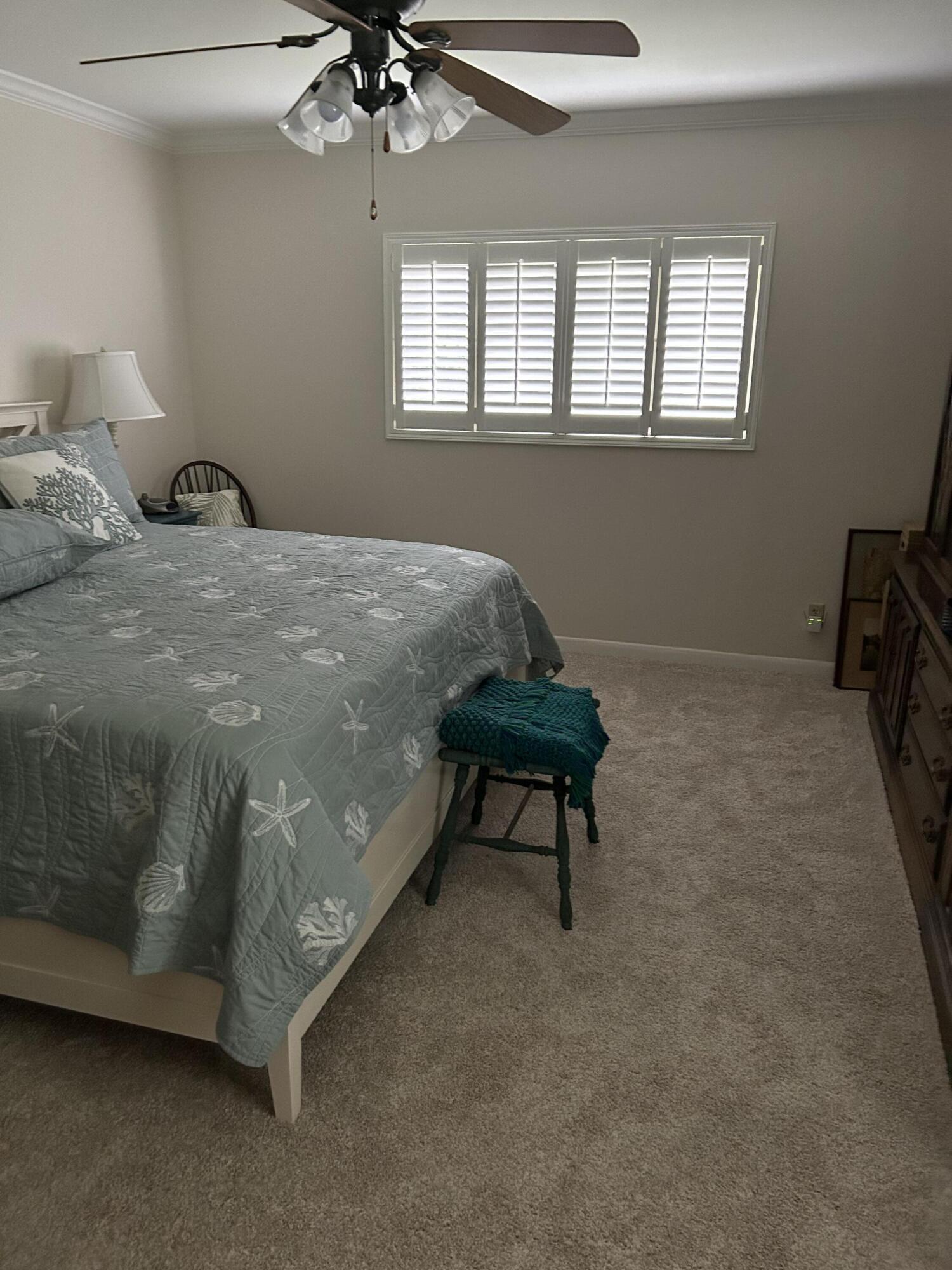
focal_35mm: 26
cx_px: 476
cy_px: 635
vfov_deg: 67.3
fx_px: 953
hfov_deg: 53.1
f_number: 1.5
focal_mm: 5.7
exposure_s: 1/40
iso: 500
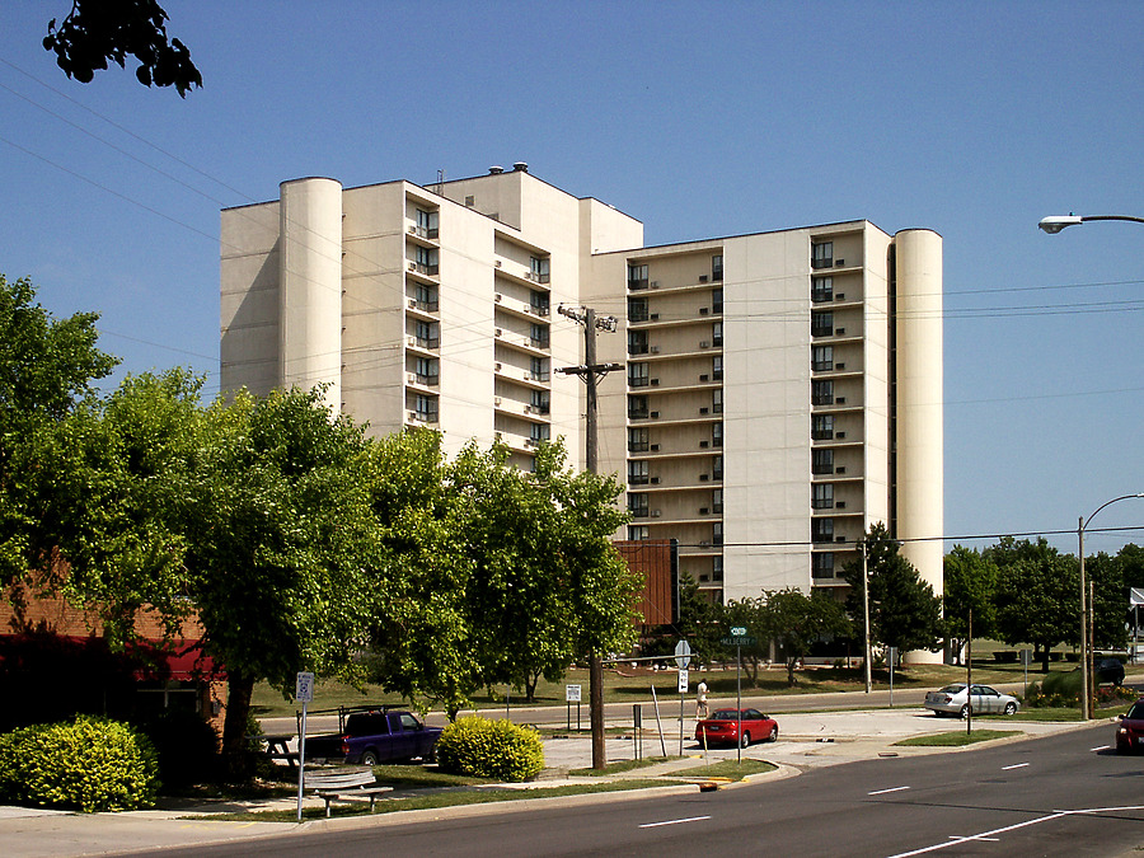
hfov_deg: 38.9
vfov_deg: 29.7
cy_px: 429
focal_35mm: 49
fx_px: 1619
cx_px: 572
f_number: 8
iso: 64
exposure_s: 1/350
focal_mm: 10.16
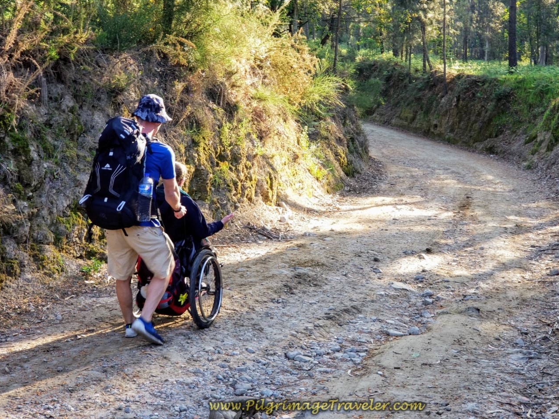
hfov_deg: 32.7
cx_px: 315
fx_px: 953
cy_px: 183
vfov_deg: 24.8
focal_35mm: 59
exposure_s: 1/60
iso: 25
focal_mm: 6
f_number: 2.4
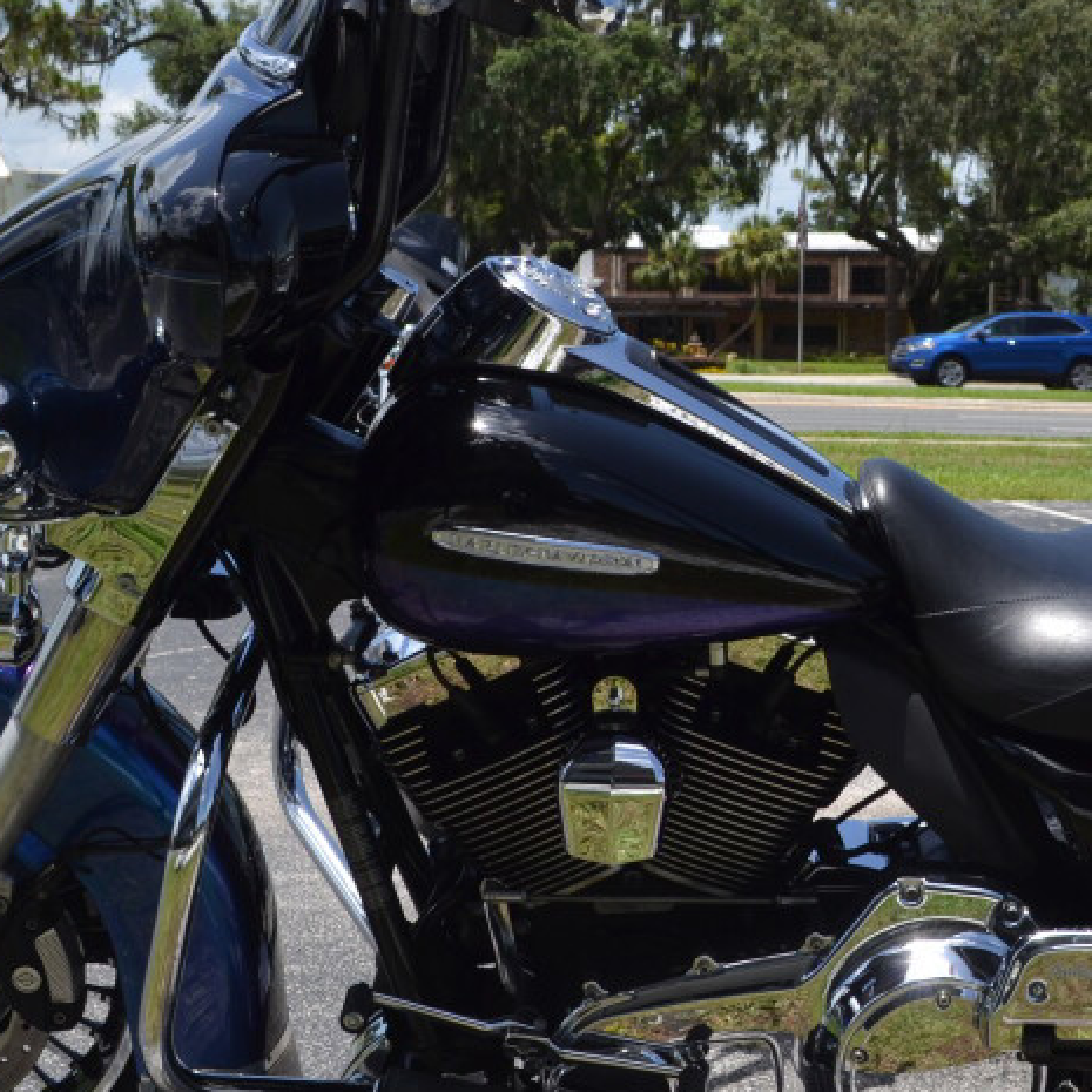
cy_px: 580
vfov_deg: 21.9
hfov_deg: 21.6
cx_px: 925
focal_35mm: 79
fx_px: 2820
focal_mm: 24
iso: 100
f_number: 8
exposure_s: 1/250
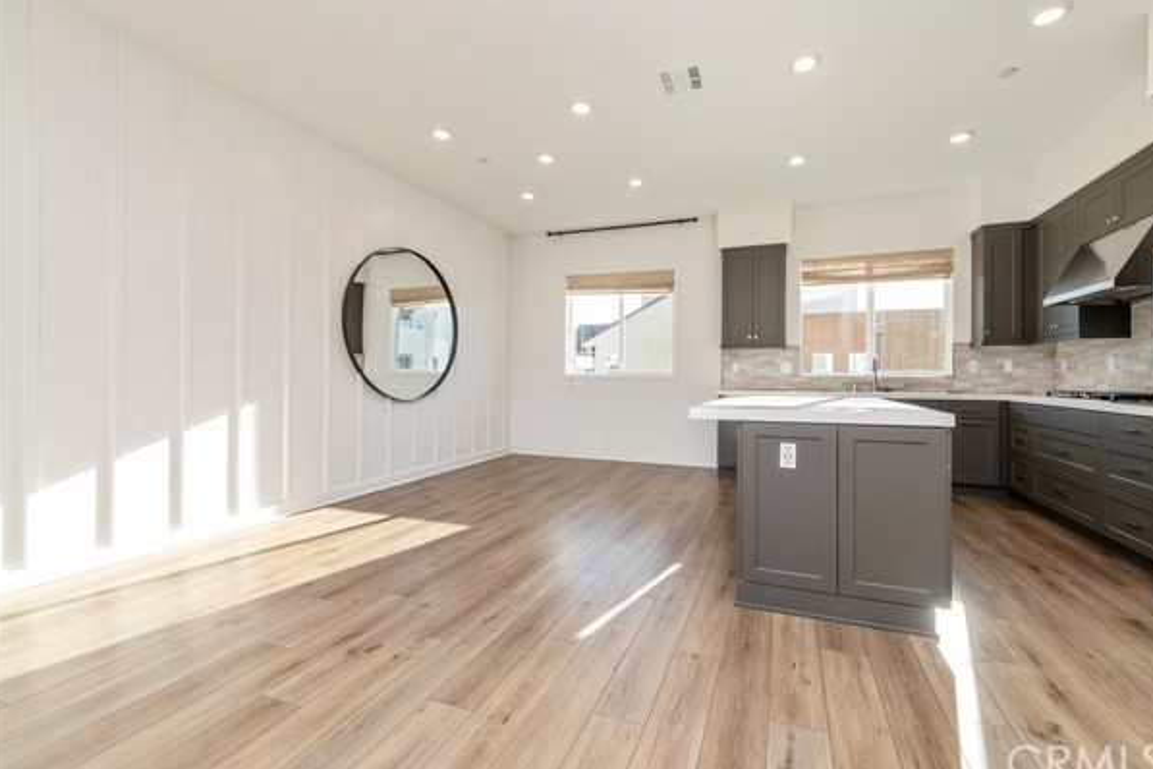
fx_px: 480
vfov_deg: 77.3
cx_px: 610
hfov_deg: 100.3
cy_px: 379
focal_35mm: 15
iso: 200
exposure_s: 1/125
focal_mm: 14
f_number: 5.6
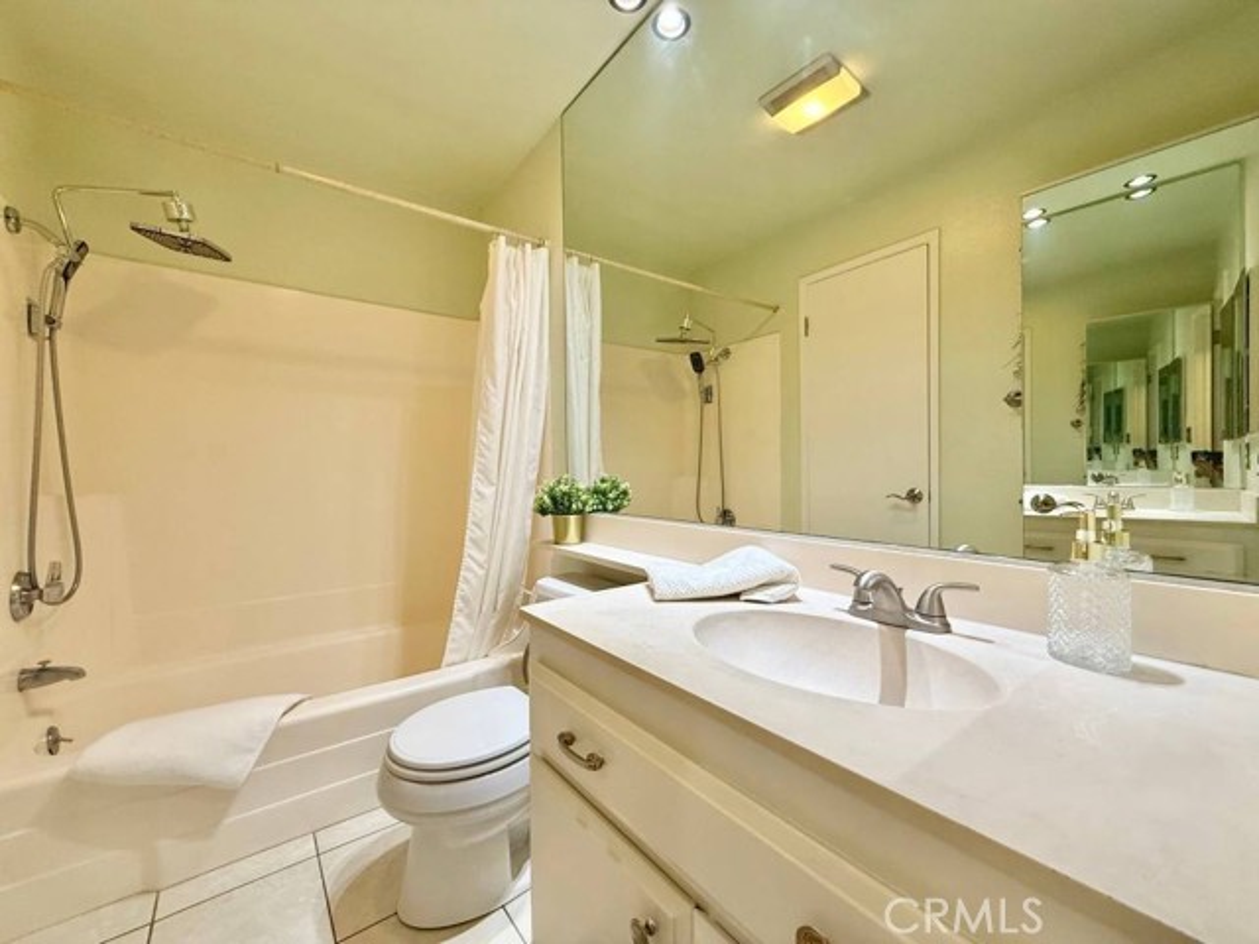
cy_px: 472
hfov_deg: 102.1
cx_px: 630
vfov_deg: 85.7
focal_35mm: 14
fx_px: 509
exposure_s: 1/120
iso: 200
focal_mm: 2.22
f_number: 2.2
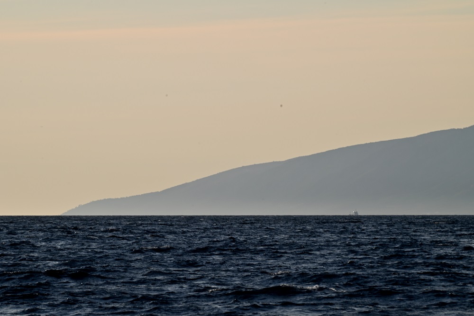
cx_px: 237
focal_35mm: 300
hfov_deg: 6.9
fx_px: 3950
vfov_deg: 4.6
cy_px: 158
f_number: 16
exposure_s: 1/320
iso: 160
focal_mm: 300
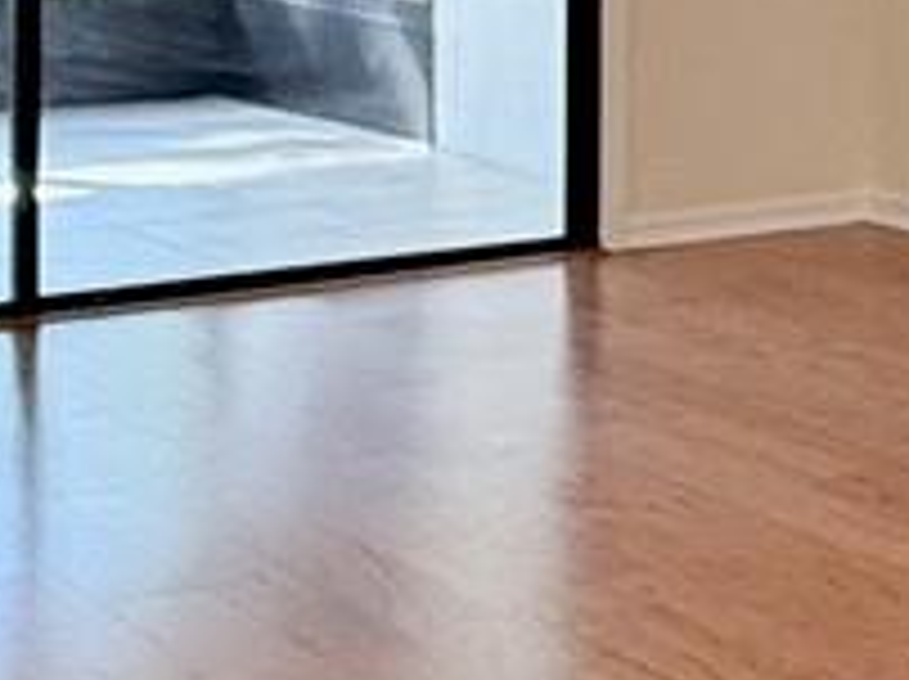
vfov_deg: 12.9
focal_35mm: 111
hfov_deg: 15.9
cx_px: 1476
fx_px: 2911
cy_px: -207
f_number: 2.2
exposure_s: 1/120
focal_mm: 2.22
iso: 250
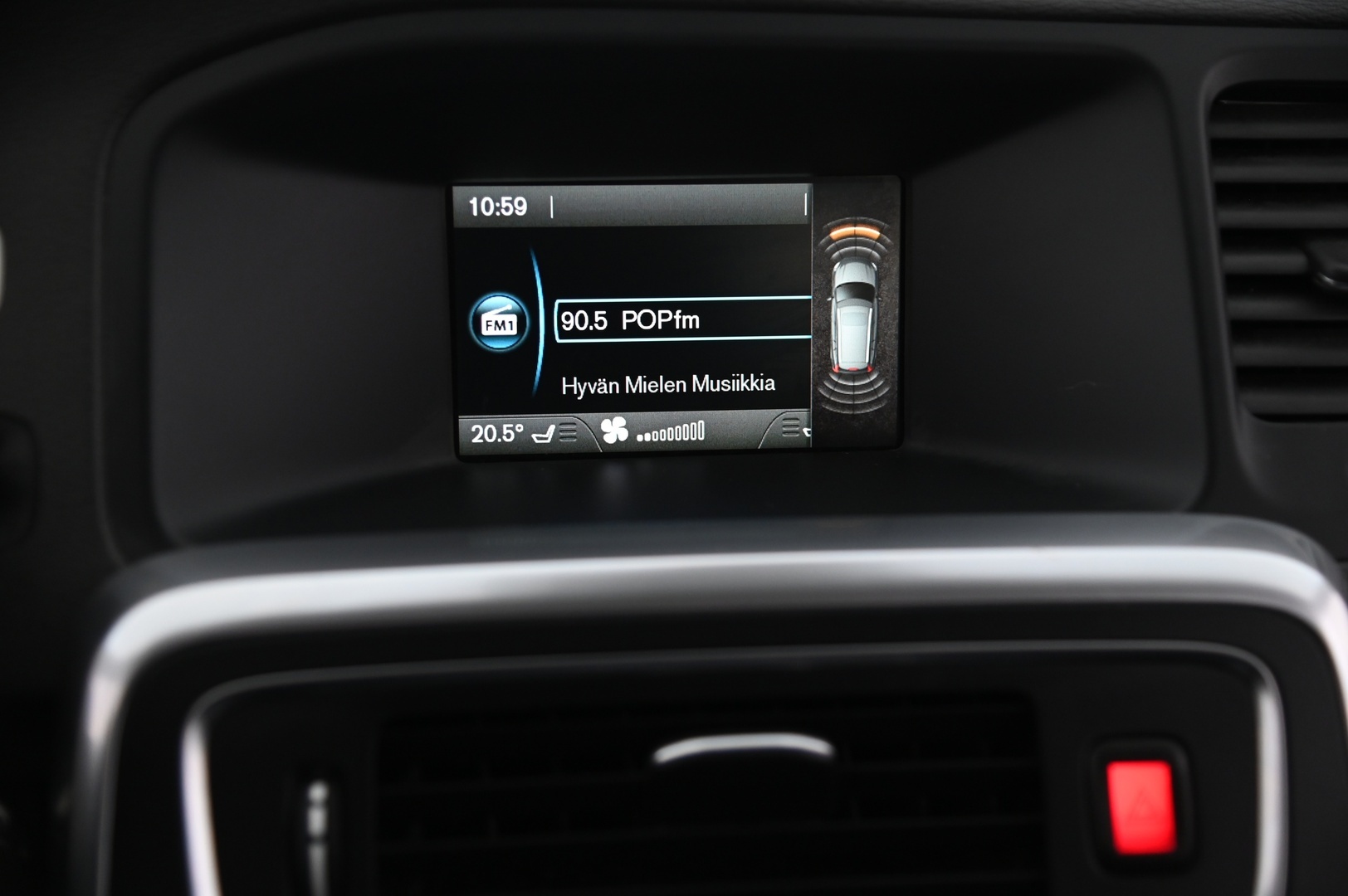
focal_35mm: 58
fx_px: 2170
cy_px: 448
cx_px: 674
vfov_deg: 23.3
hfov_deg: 34.5
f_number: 4
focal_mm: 58
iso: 2000
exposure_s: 1/30
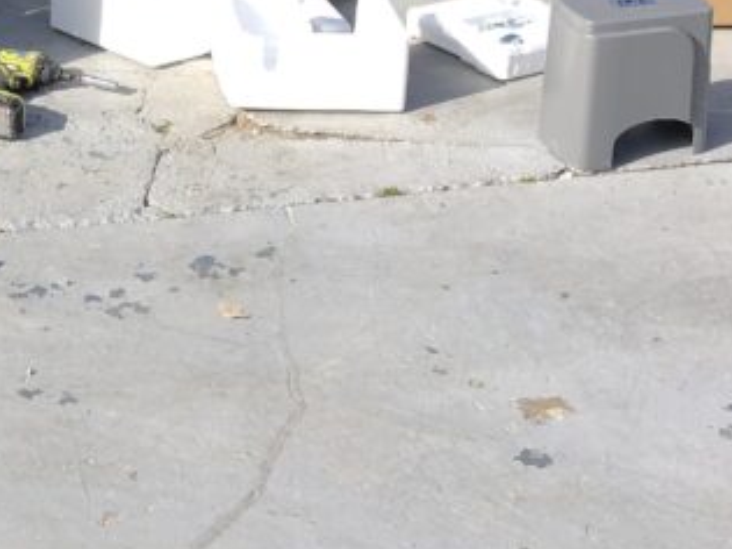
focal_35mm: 91
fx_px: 1924
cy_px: -167
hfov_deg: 19.9
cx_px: -198
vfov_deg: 15.4
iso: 20
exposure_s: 1/1104
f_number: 1.8
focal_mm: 4
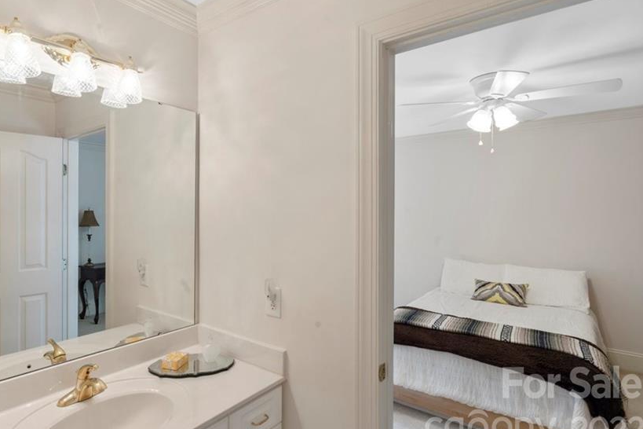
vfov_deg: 61.9
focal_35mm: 20
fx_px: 357
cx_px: 258
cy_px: 213
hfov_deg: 83.0
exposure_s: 1/2.5
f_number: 11
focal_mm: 16
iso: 100
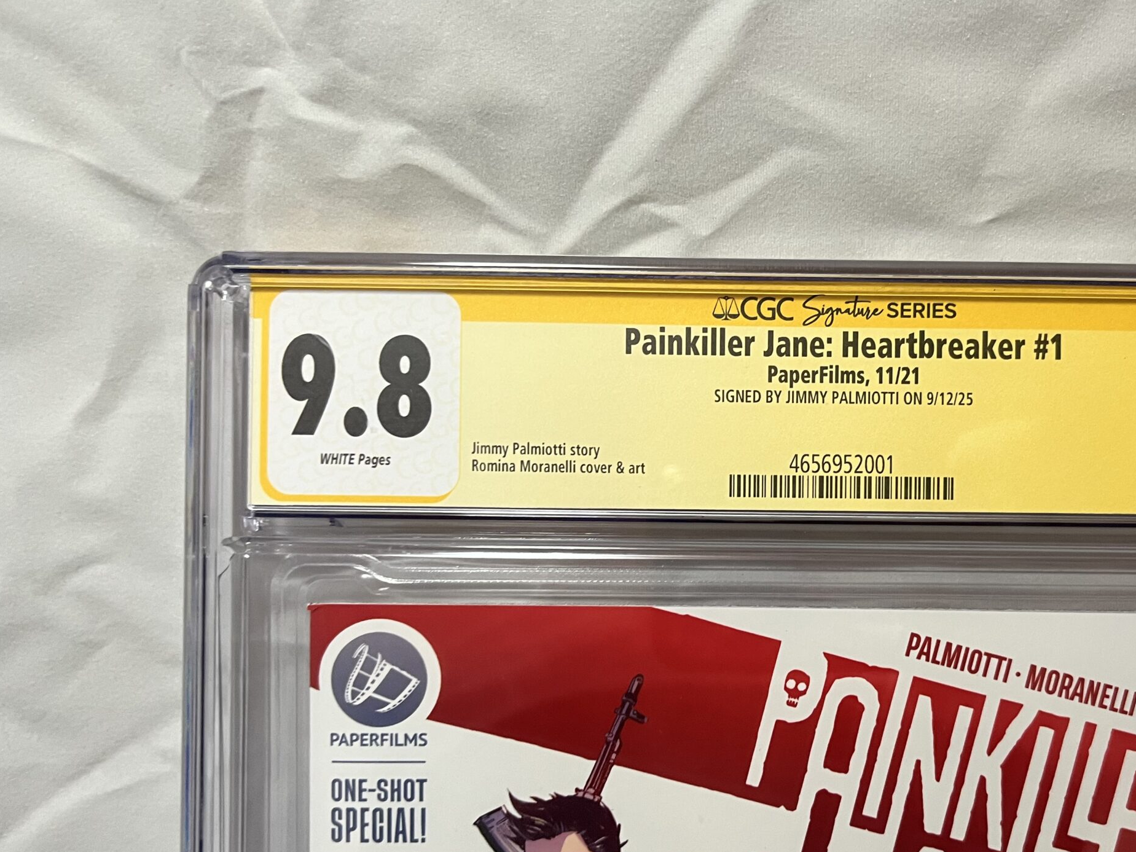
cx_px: 745
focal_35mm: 36
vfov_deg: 39.5
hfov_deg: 50.5
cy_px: 517
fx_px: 1181
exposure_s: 1/60
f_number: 1.6
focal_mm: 5.1
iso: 125
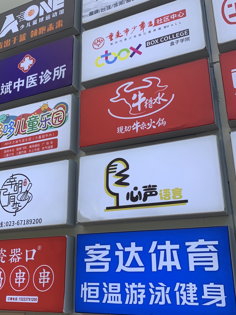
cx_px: 94
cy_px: 157
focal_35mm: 39
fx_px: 354
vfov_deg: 47.9
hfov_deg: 36.7
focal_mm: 4.25
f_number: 1.8
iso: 25
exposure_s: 1/656
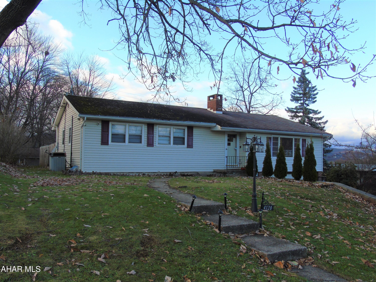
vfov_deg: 48.2
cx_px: 188
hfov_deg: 61.7
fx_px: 315
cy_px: 141
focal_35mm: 29
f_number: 3.6
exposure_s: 1/200
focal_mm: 5.2
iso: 80
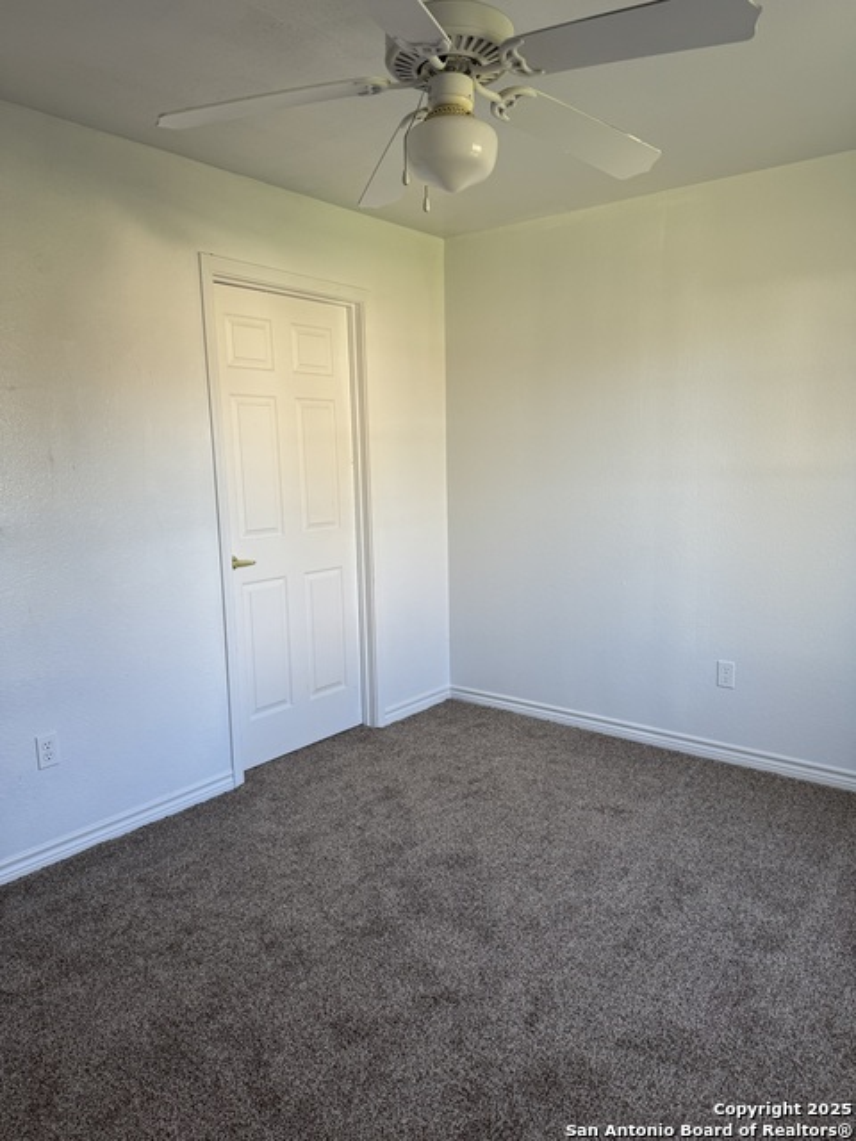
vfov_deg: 71.6
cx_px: 428
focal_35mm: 24
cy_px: 570
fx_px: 791
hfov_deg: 56.8
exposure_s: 1/121
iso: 125
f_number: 1.78
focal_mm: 6.76
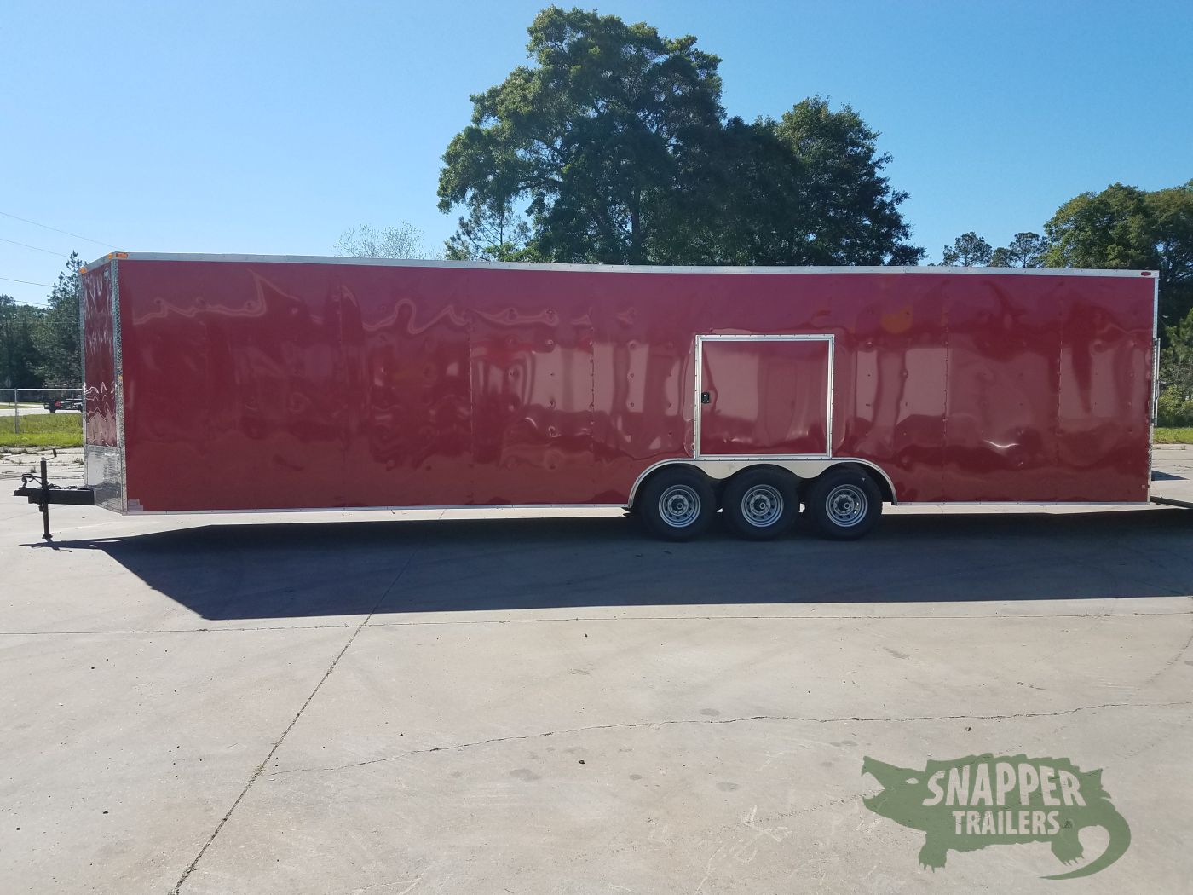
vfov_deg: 53.1
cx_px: 596
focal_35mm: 26
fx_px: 896
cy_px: 448
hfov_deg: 67.3
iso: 40
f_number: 1.7
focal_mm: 4.2
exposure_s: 1/2152
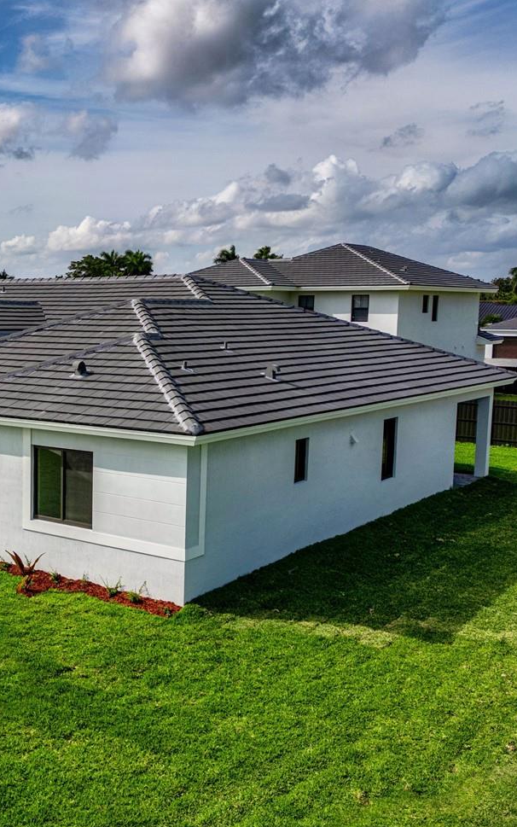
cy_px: 429
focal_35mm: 42
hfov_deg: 29.1
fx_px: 946
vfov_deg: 47.2
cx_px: 35
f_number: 1.7
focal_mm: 6.72
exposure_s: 1/3000
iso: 110
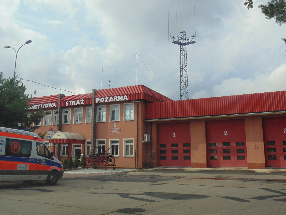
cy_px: 108
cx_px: 143
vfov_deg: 41.8
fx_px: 281
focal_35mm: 34
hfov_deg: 54.0
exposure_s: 1/125
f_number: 10.7
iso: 80
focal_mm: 6.2
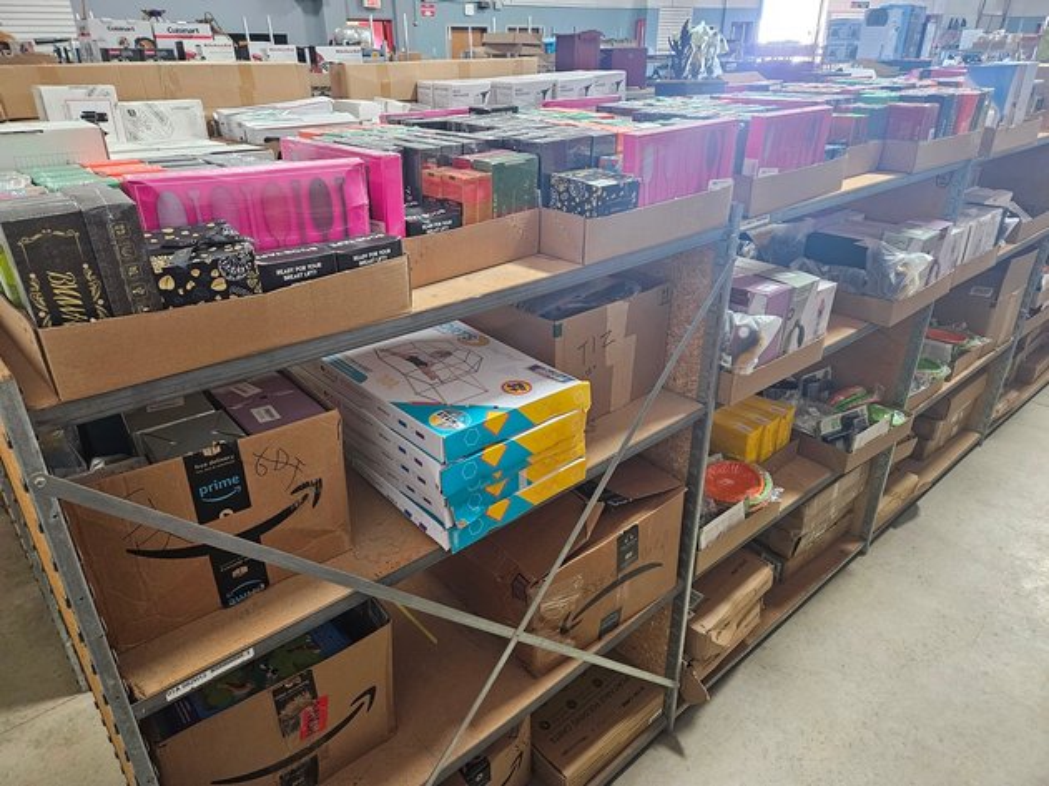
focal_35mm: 23
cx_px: 524
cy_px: 393
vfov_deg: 58.9
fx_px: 697
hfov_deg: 73.9
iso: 1000
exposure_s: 1/120
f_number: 1.8
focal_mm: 5.4
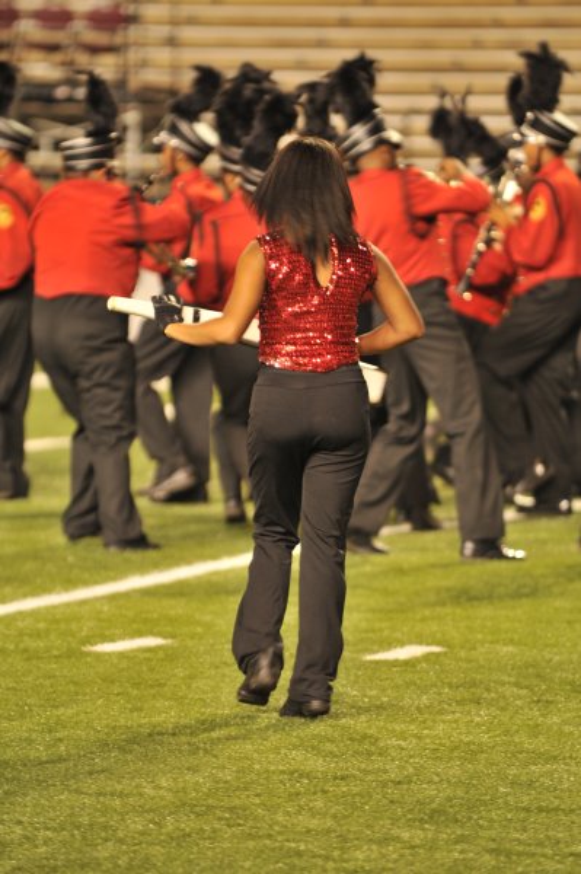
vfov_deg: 6.9
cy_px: 437
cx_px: 290
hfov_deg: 4.6
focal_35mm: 300
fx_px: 7275
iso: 400
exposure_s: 1/60
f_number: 2.8
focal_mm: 200
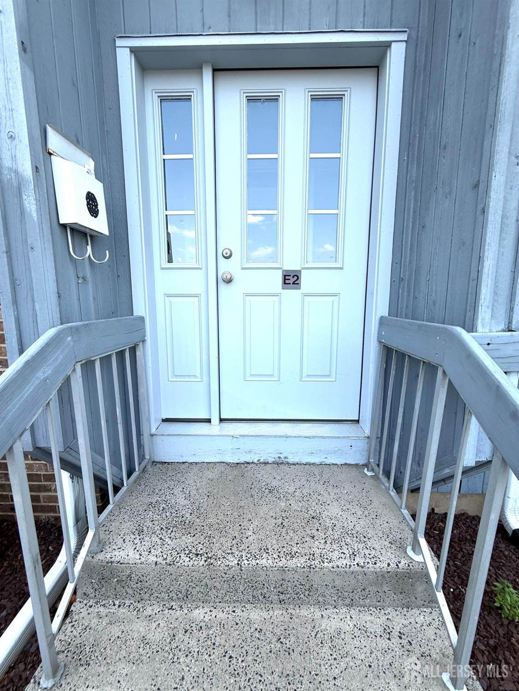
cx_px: 260
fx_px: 280
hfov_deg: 85.7
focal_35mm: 14
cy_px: 346
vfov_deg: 102.1
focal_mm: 2.22
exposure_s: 1/549
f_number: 2.2
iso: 50
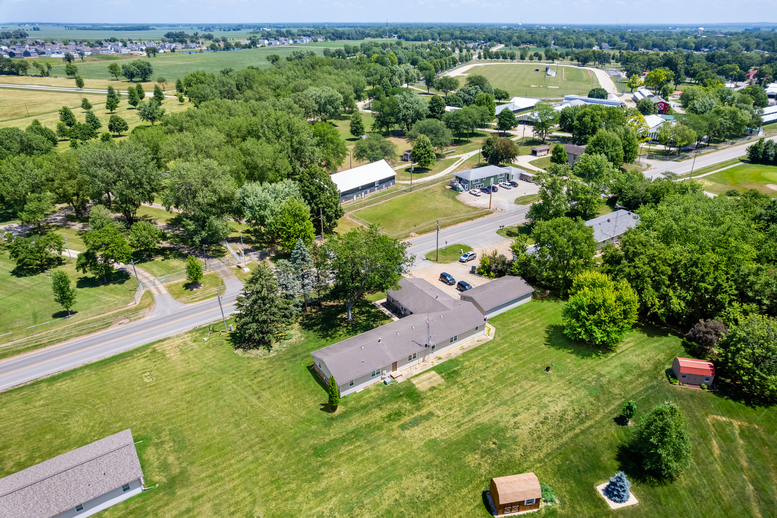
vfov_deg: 57.2
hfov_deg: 78.6
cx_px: 388
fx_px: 475
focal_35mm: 22
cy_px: 259
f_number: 2.8
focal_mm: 8.38
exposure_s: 1/1250
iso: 100
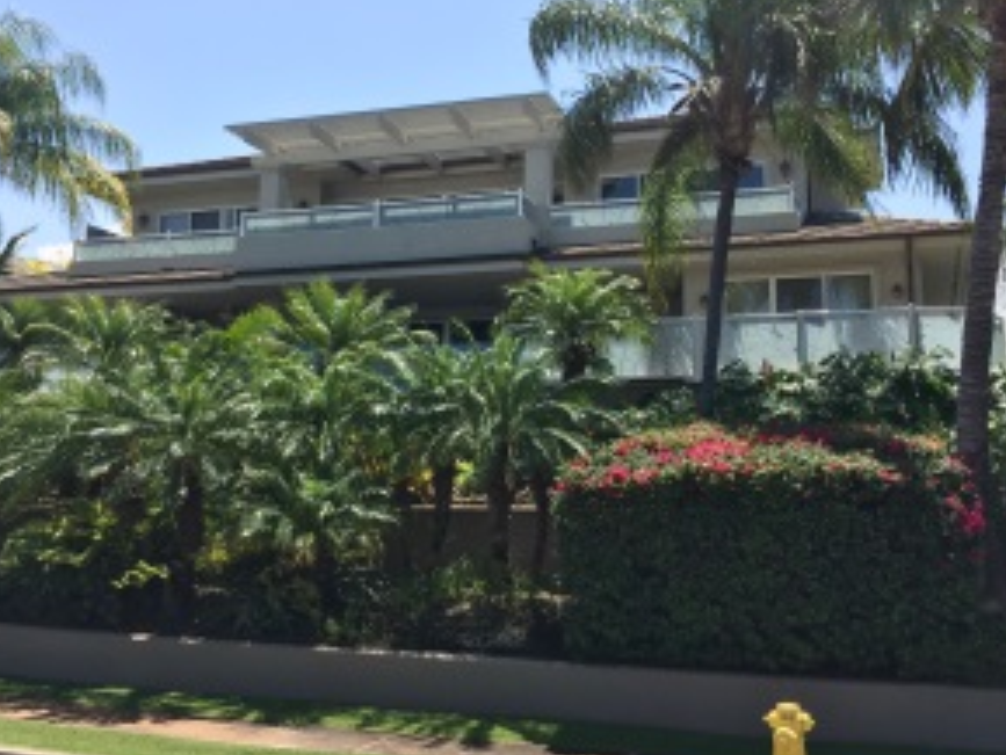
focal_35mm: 38
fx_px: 1105
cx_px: 520
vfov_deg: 37.7
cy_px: 337
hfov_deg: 48.9
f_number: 2.2
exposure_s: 1/1799
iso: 32
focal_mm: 4.15
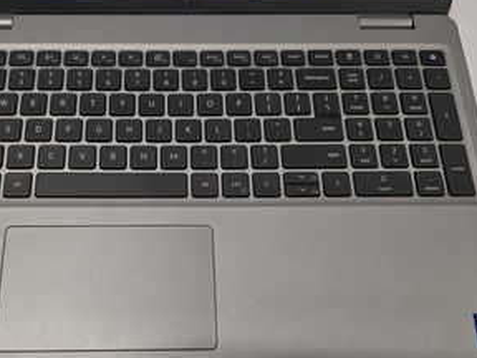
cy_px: 204
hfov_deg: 50.7
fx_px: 496
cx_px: 171
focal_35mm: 36
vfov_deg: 39.6
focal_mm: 6.3
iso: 160
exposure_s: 1/100
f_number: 1.7
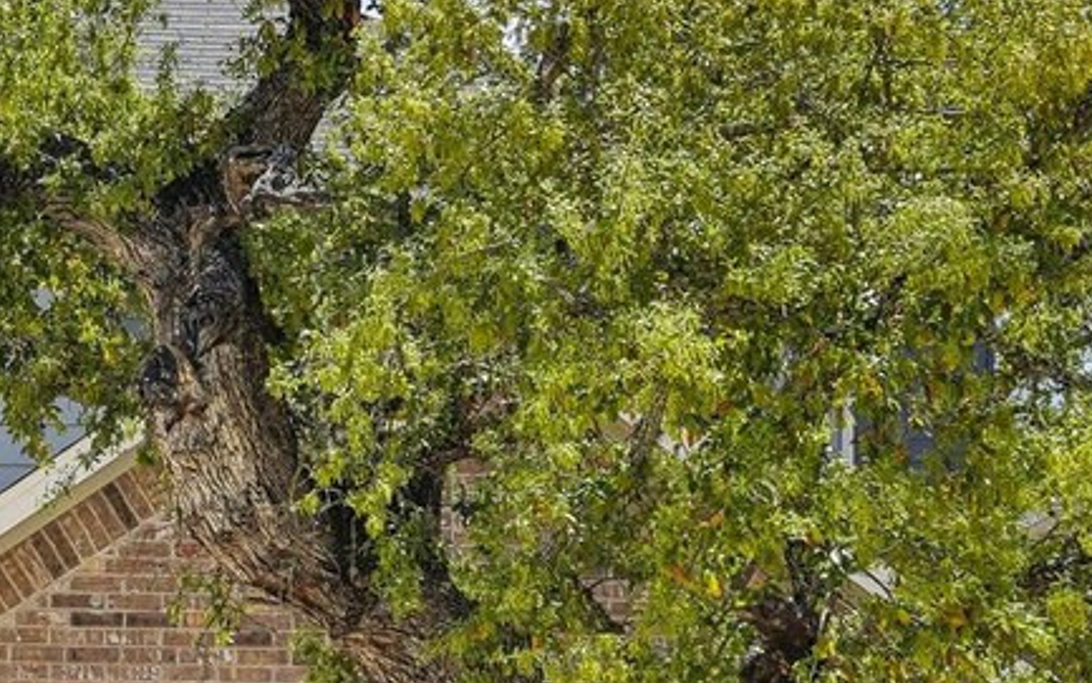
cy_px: 534
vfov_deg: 10.6
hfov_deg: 16.0
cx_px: -300
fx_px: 3689
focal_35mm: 124
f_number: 8
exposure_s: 1/160
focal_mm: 32.5
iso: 100
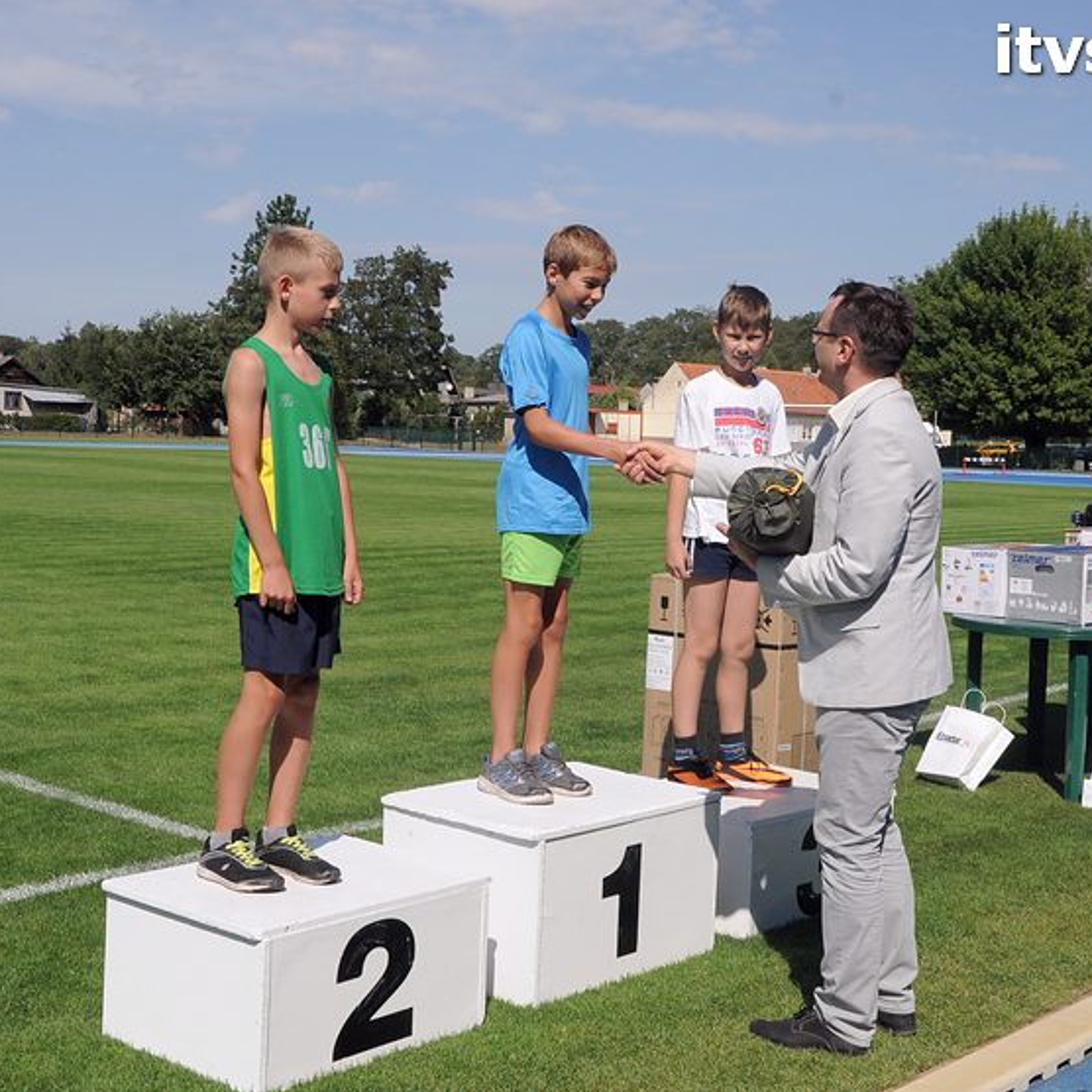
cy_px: 545
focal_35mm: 49
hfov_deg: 34.9
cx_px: 603
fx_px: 1736
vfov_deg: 34.9
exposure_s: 1/640
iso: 400
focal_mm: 25
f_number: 13
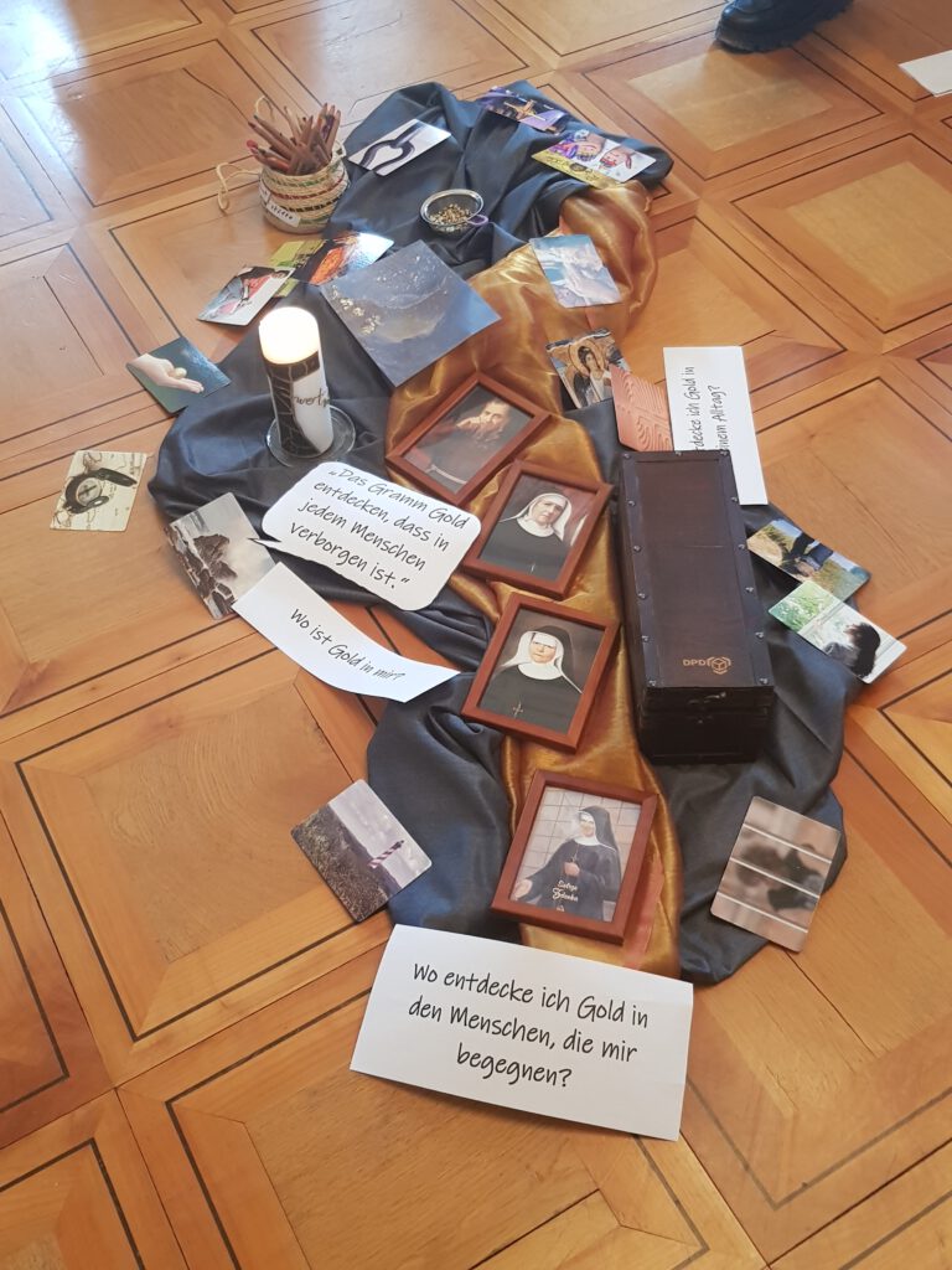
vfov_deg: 67.3
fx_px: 953
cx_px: 476
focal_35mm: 26
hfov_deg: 53.1
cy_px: 635
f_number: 1.7
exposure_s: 1/20
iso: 250
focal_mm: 4.3
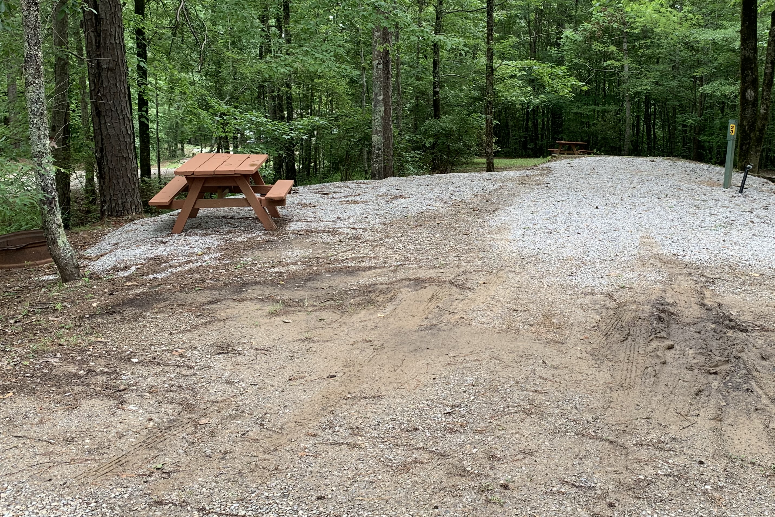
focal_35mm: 38
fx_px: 818
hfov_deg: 50.2
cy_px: 195
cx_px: 485
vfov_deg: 34.9
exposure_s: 1/122
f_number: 1.8
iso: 25
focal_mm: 4.25
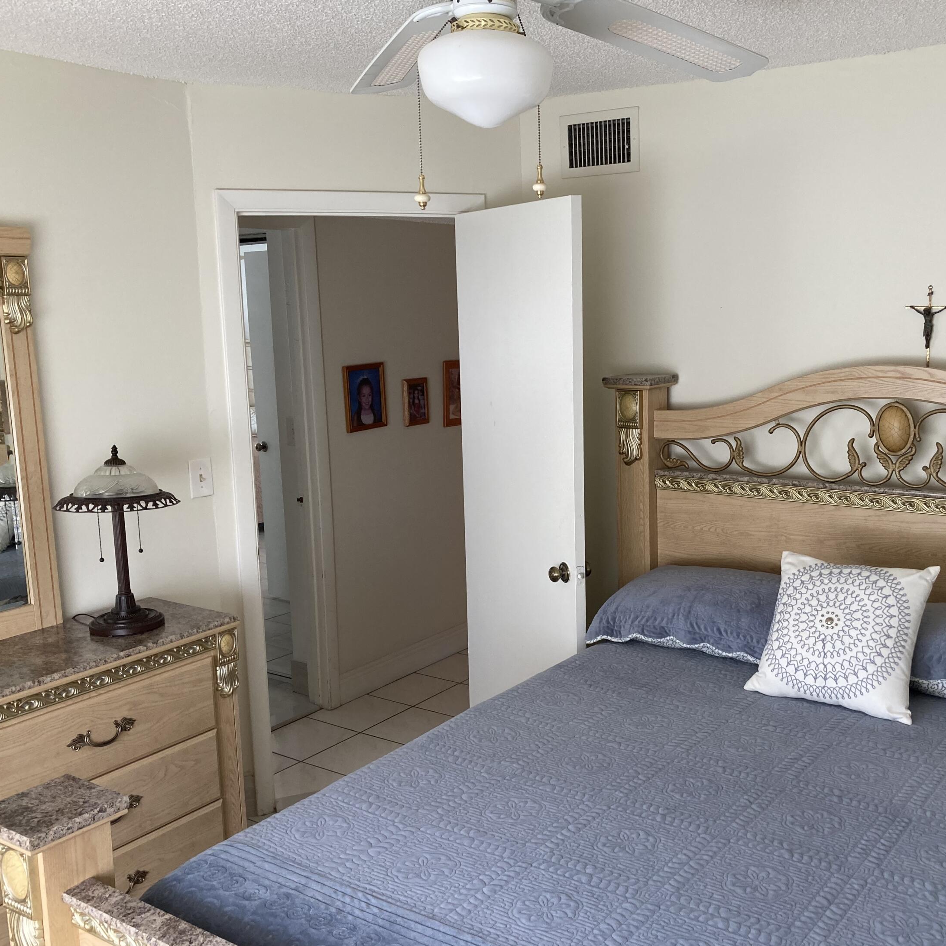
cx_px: 572
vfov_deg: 48.4
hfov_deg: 48.1
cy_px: 480
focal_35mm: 34
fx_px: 1051
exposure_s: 1/60
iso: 64
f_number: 1.8
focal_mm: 3.99
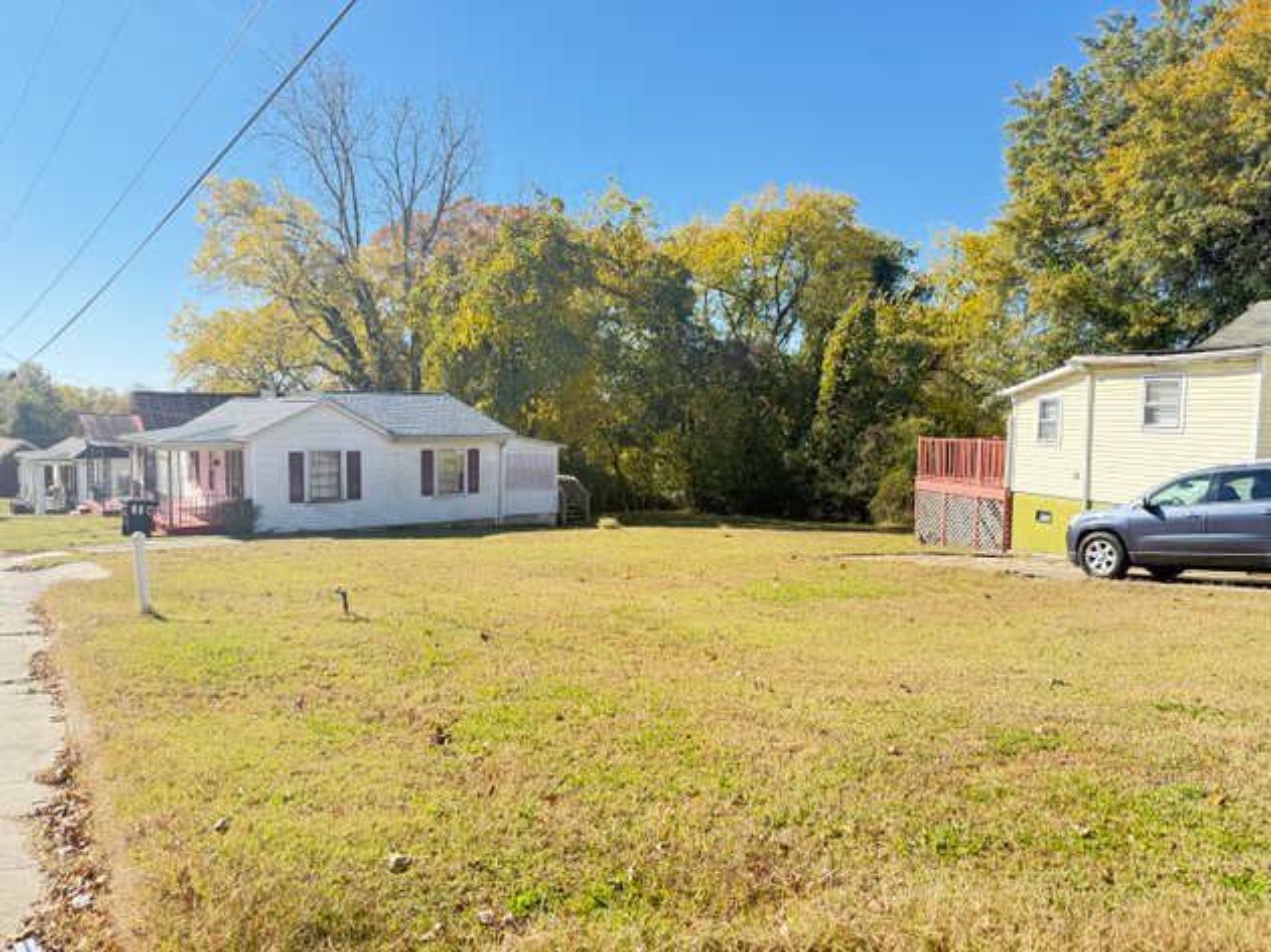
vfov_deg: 56.8
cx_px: 636
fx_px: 881
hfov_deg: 71.6
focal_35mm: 24
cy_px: 476
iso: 100
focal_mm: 6.76
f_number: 1.78
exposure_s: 1/1361
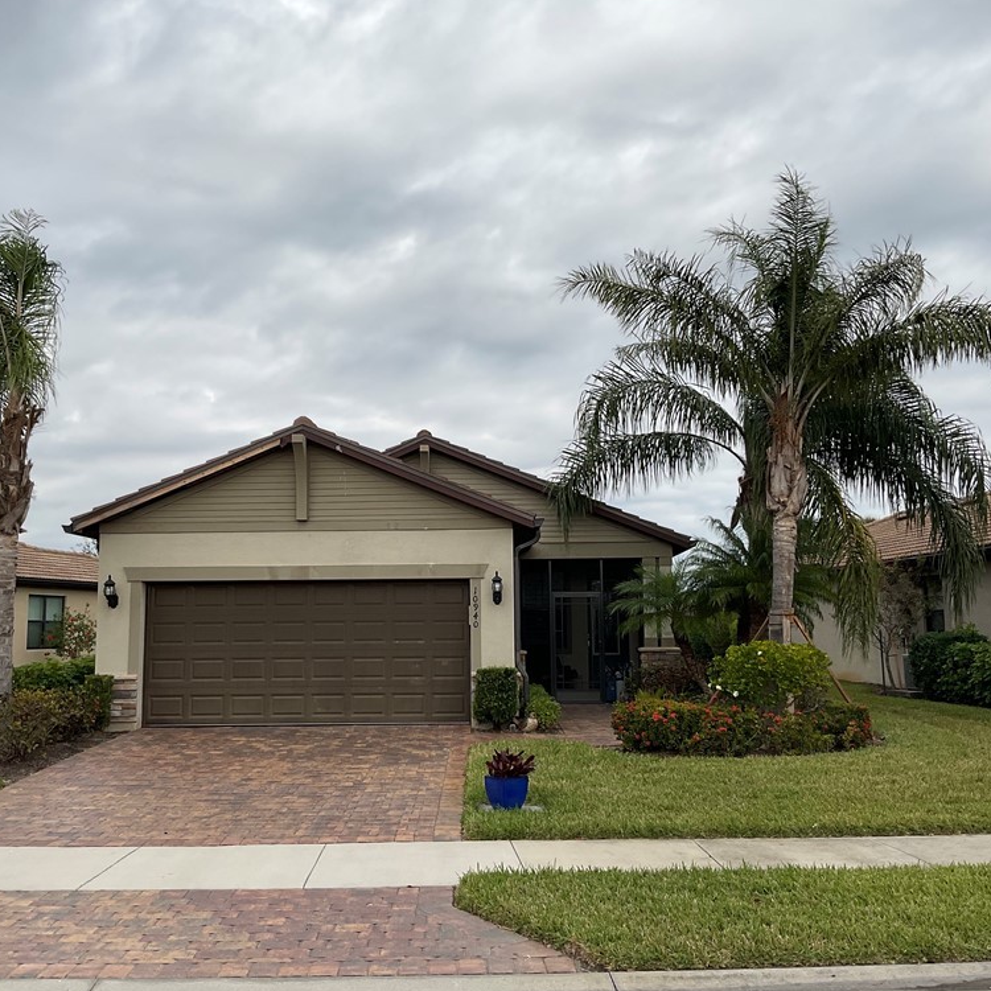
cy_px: 498
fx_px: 1134
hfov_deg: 47.2
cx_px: 470
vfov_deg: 47.2
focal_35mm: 35
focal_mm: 3
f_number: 1.8
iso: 16
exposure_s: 1/1730
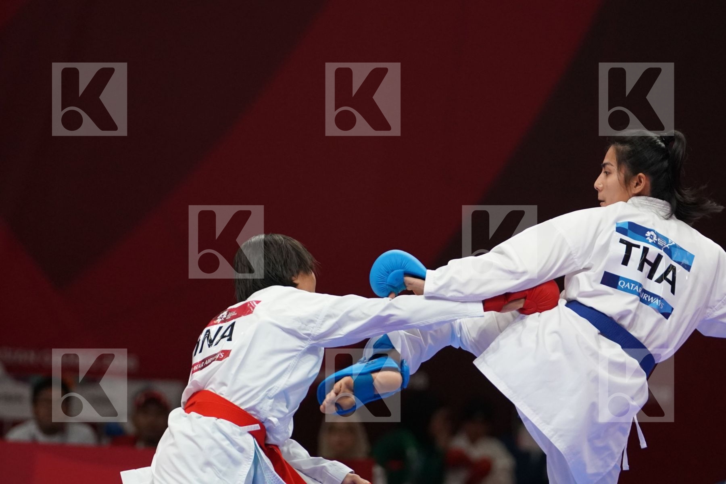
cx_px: 363
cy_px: 242
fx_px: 6957
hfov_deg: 6.0
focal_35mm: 345
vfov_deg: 4.0
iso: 3200
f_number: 4
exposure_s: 1/1000
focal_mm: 230
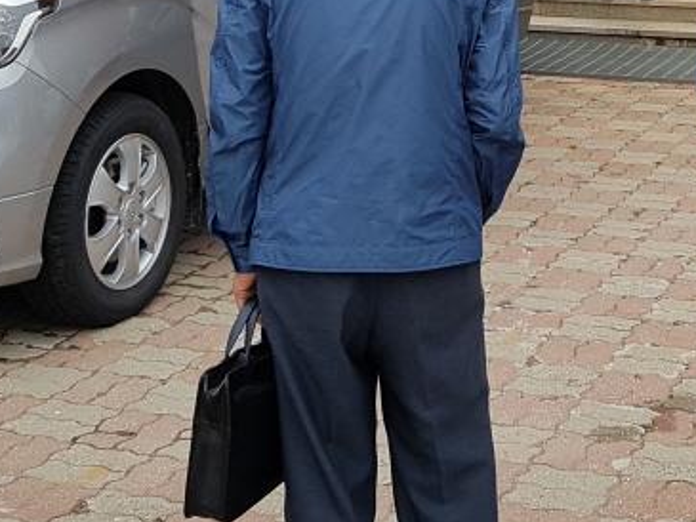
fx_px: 1529
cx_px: 546
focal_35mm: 76
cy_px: -21
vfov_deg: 18.8
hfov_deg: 25.3
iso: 50
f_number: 1.7
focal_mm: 4.2
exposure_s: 1/1580
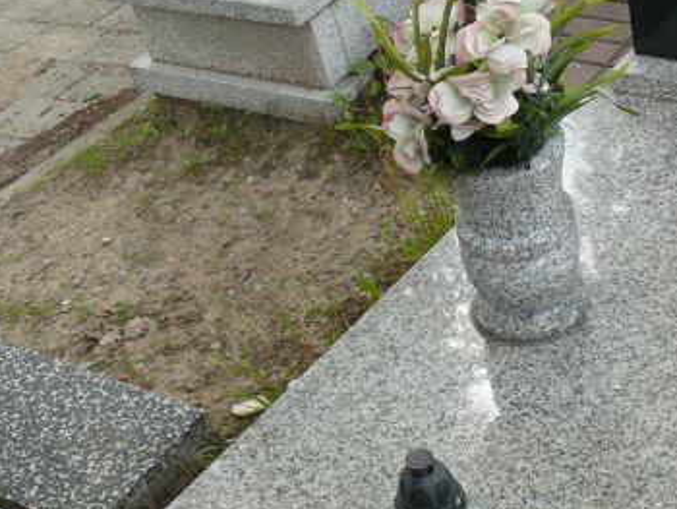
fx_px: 1253
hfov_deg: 29.7
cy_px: 176
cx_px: 520
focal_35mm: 64
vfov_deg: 22.9
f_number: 3.2
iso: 100
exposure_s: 1/100
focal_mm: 7.4
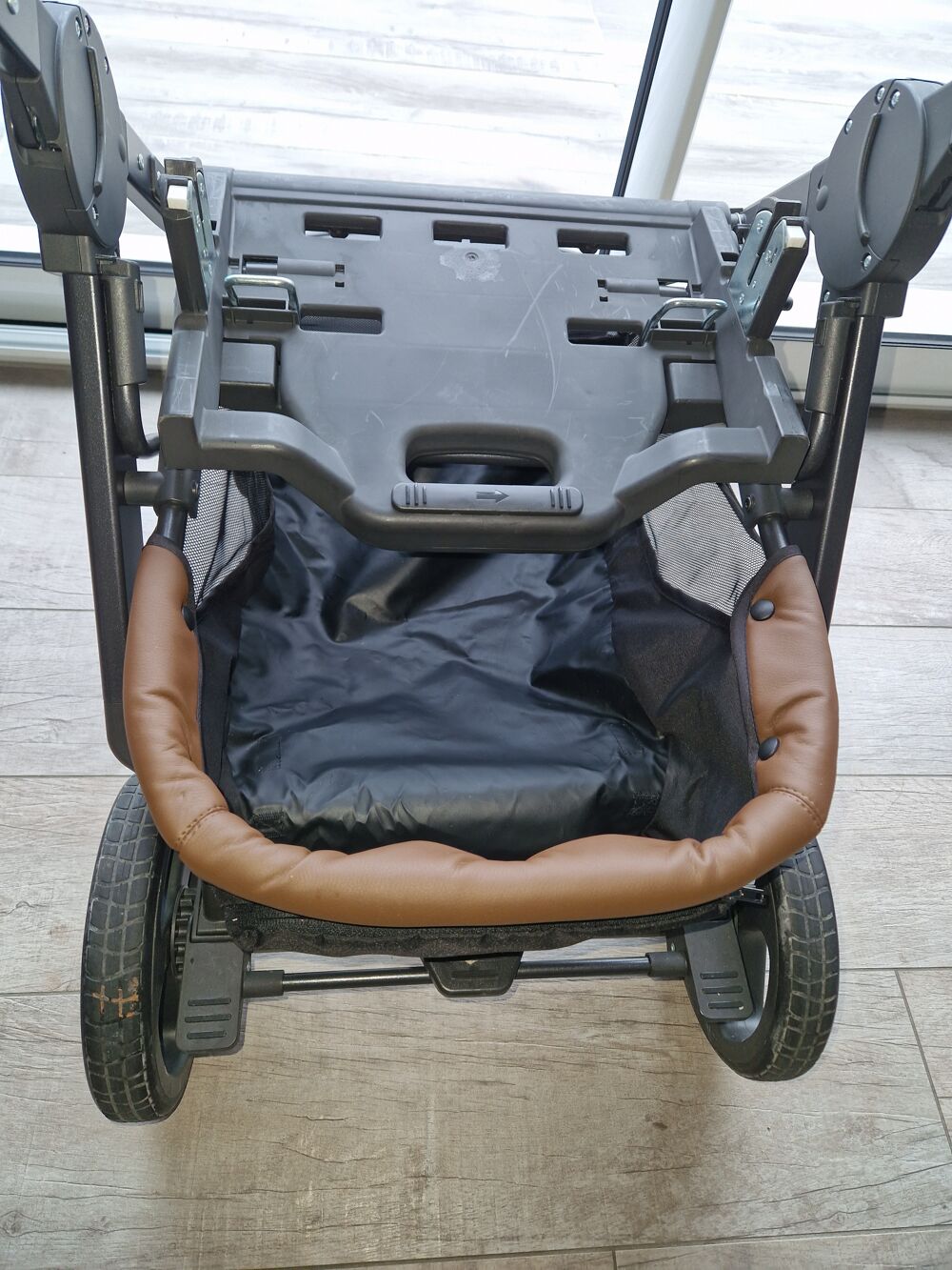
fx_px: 843
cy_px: 635
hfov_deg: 58.9
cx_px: 476
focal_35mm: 23
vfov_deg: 73.9
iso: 101
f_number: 1.8
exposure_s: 1/50
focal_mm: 5.4
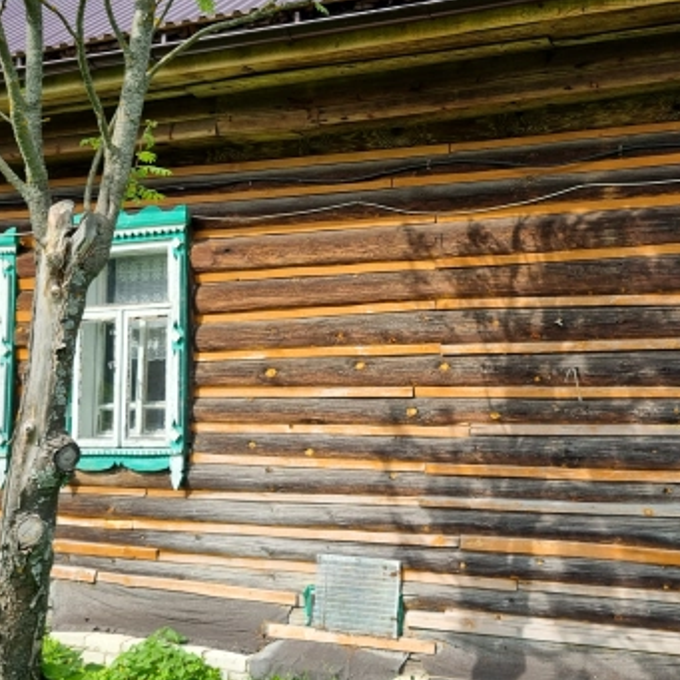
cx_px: 435
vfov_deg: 39.8
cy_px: 269
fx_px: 933
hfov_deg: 39.7
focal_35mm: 42
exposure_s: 1/1180
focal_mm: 5.4
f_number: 1.8
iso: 50
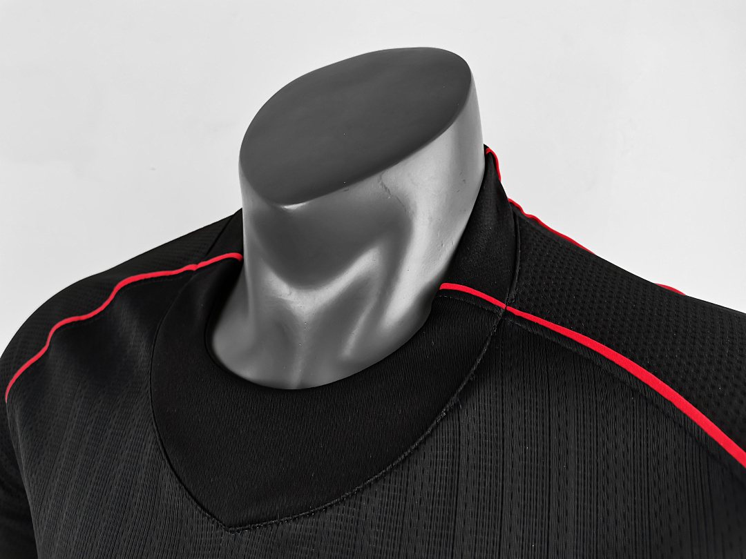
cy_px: 280
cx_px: 373
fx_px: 560
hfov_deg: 67.3
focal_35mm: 26
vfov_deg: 53.1
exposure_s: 1/100
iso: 160
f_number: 1.8
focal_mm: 5.58
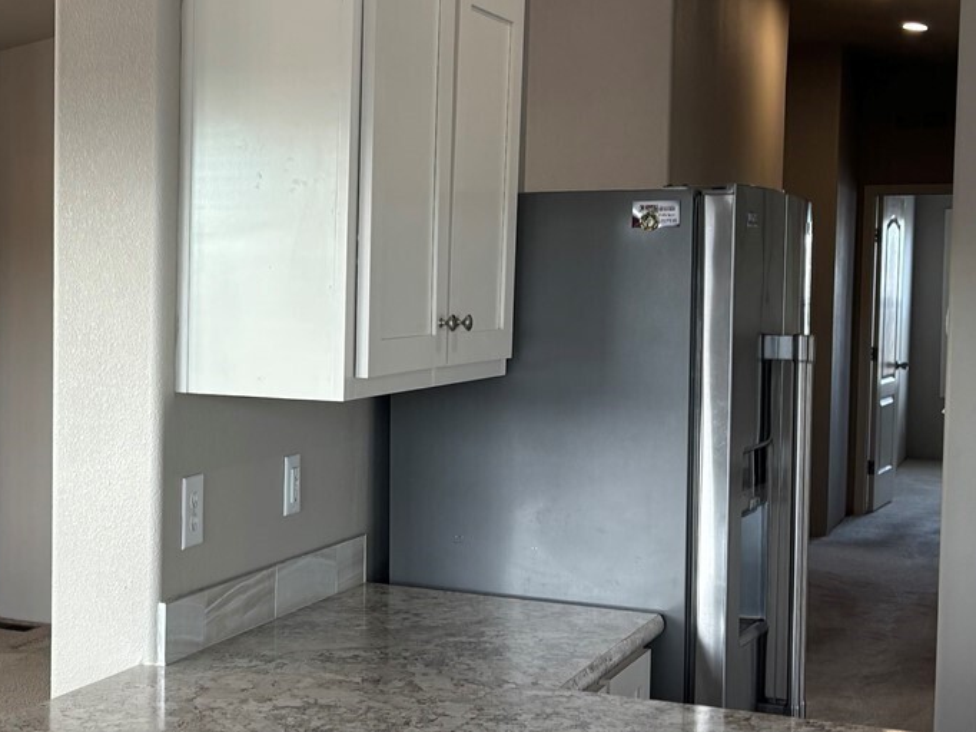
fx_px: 1719
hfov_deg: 30.3
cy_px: 375
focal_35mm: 61
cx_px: 96
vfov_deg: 24.0
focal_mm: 5.96
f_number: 1.6
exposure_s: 1/60
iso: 64
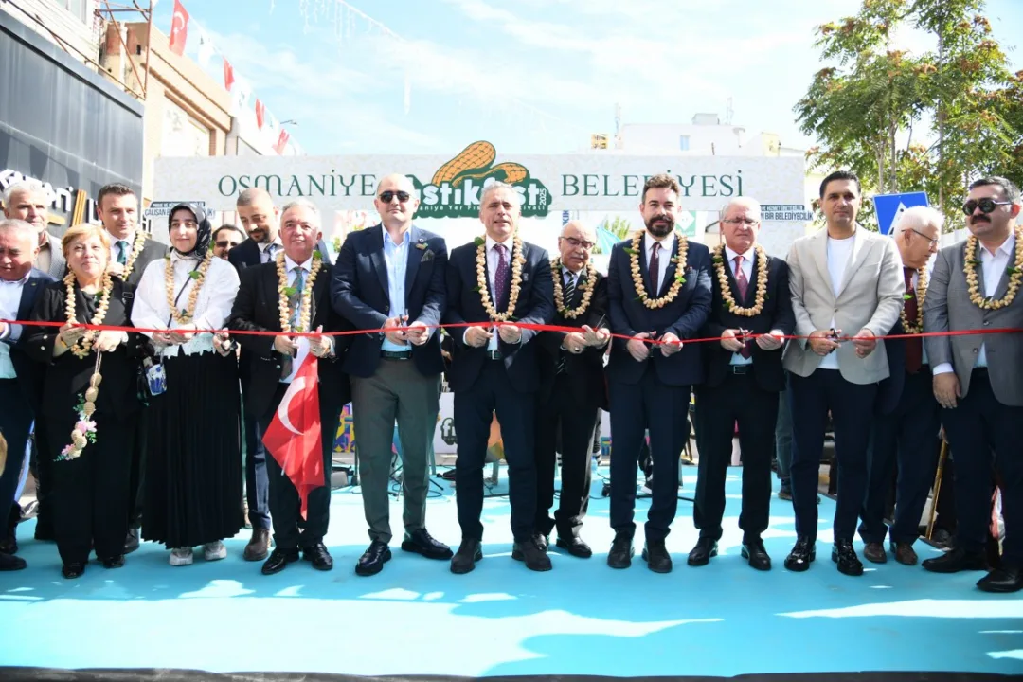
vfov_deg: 53.1
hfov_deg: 73.7
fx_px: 682
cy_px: 341
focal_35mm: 24
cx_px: 512
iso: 64
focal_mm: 24
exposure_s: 1/160
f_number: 4.5
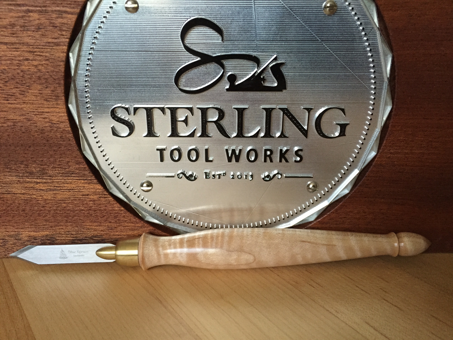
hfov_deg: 61.7
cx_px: 226
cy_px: 170
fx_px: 380
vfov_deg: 48.2
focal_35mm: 29
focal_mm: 4.15
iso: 250
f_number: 2.2
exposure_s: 1/24
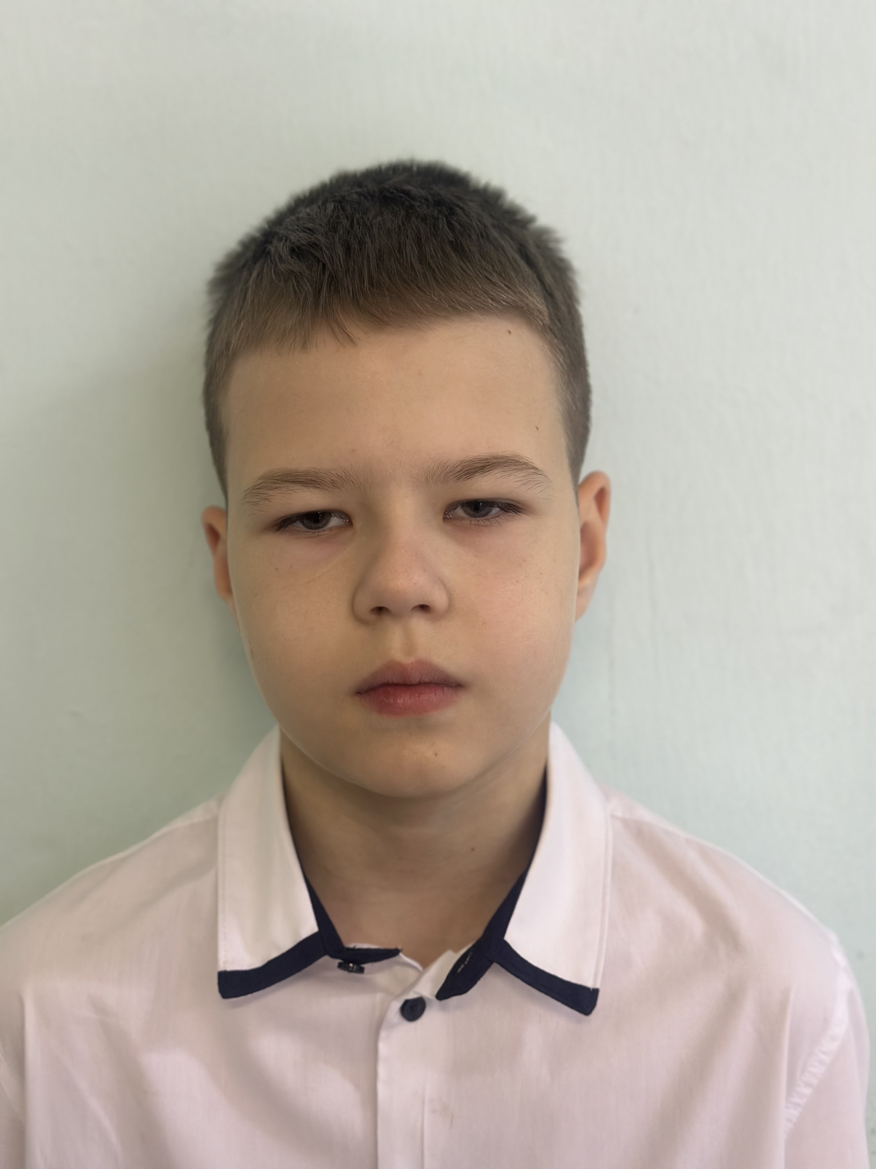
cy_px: 584
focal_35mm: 48
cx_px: 438
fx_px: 1620
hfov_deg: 30.3
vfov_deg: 39.7
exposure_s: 1/50
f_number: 1.78
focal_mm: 6.86
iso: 200
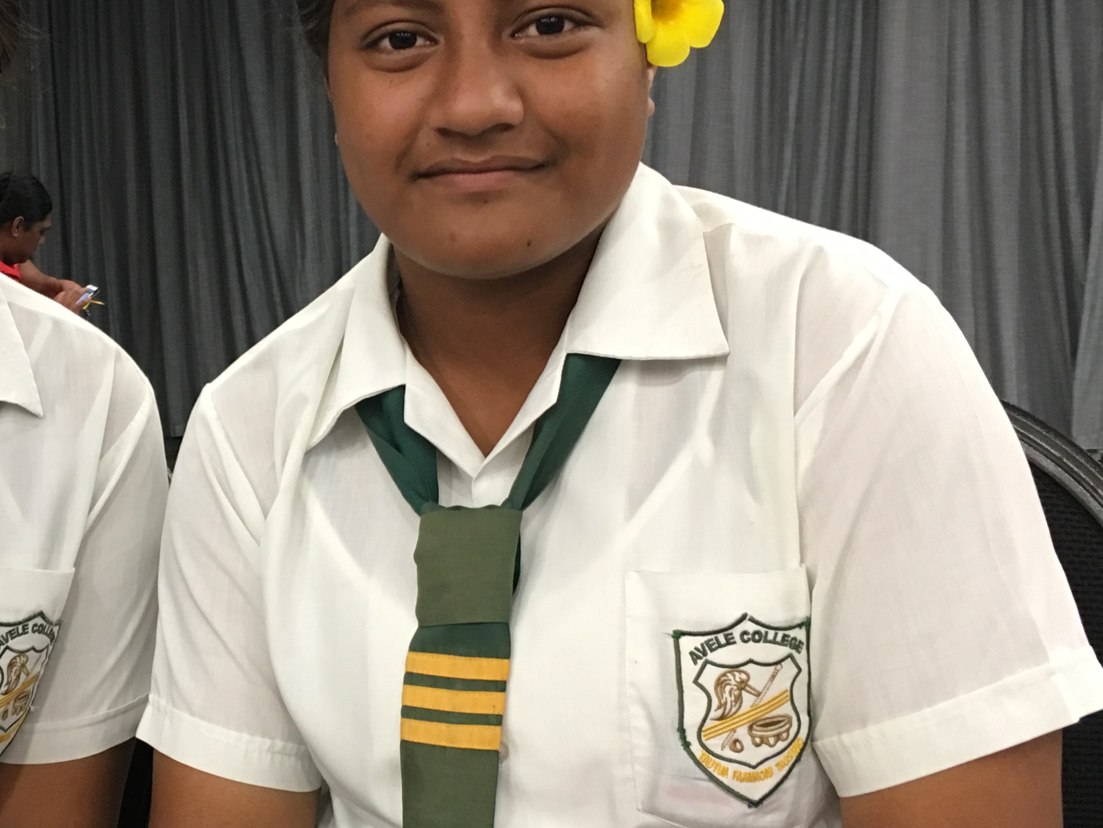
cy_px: 456
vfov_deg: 25.7
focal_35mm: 57
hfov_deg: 32.5
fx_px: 1817
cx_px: 167
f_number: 2.2
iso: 160
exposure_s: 1/33
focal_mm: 4.15
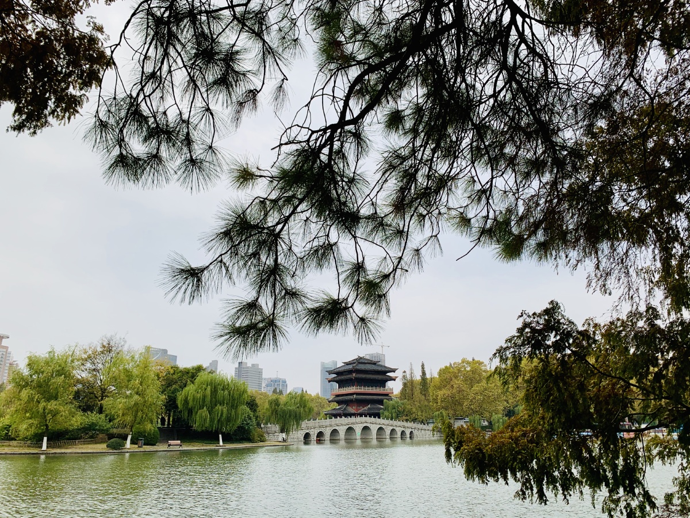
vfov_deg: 53.1
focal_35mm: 26
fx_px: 518
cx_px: 345
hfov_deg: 67.3
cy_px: 259
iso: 25
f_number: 1.8
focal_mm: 4.25
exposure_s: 1/371
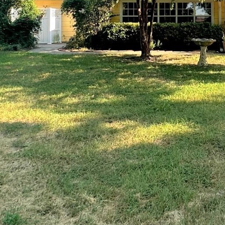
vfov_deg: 33.9
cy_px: 17
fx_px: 346
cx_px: 261
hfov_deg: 31.1
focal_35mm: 47
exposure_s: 1/385
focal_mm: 2.22
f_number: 2.2
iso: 40
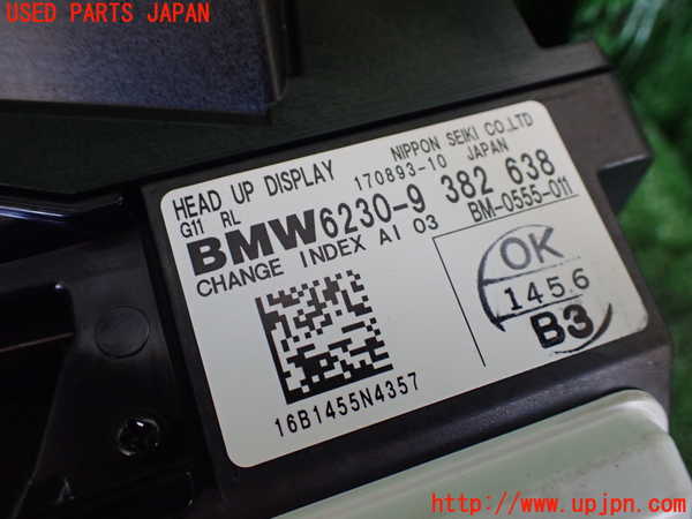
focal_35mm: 30
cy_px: 260
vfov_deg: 46.8
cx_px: 346
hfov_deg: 60.0
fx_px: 600
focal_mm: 5.4
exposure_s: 1/125
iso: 500
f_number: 2.3
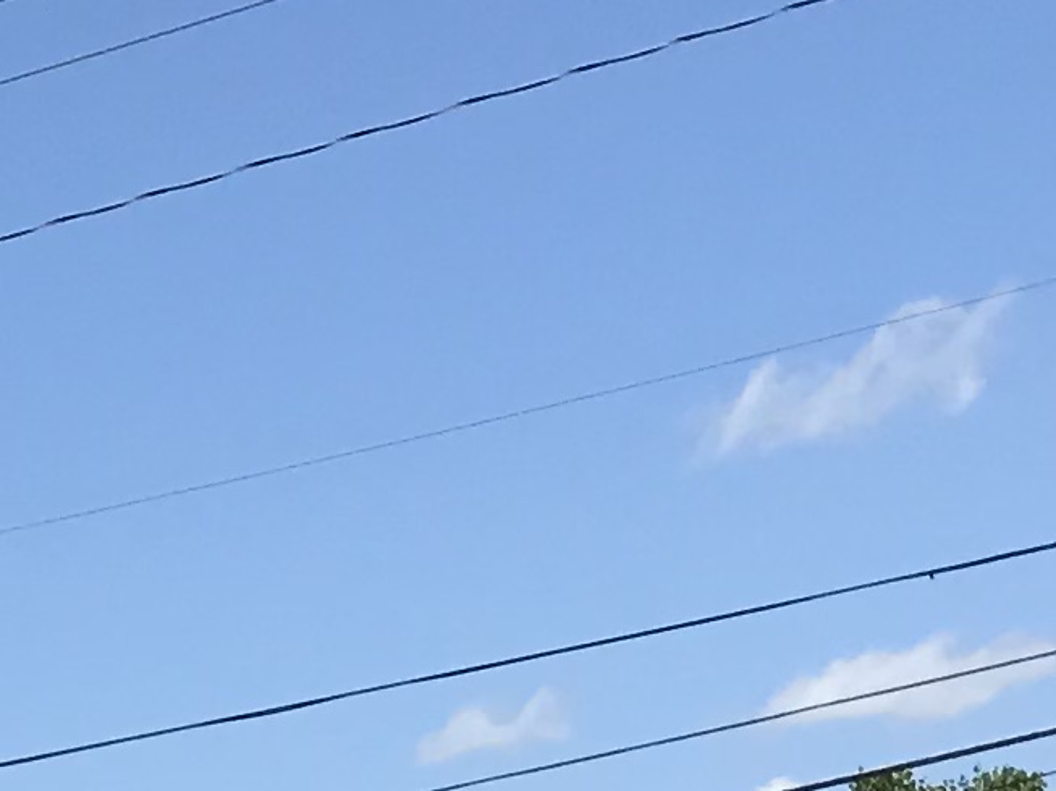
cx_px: -1035
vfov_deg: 8.6
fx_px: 5275
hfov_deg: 10.5
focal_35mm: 173
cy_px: 675
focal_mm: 3.99
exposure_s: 1/2907
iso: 20
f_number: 1.8
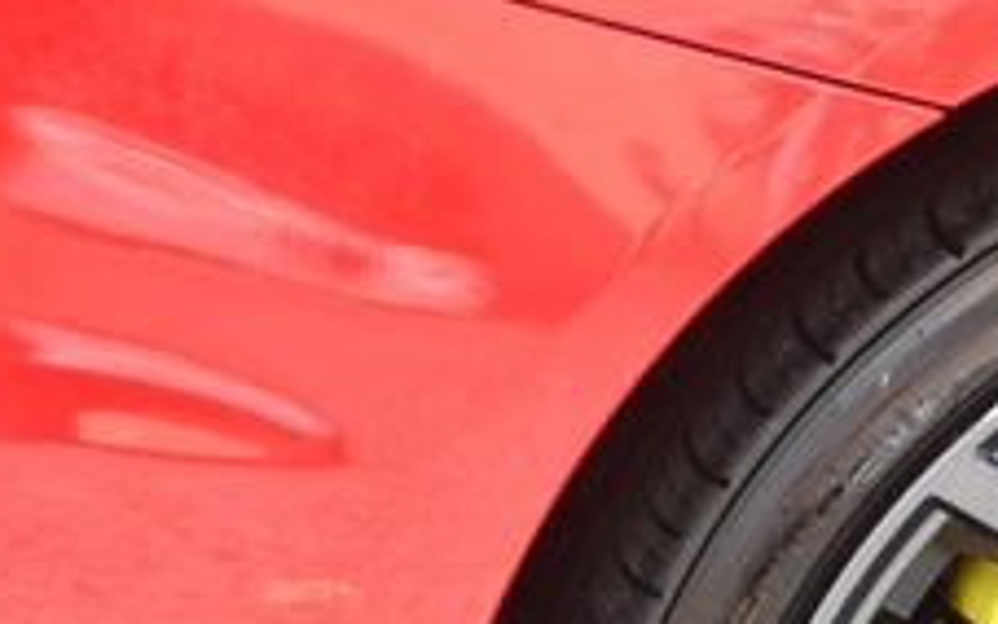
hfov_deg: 6.1
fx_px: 9359
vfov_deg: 3.8
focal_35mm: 344
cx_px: 1345
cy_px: 831
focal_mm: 80
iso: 400
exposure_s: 1/250
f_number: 4.8
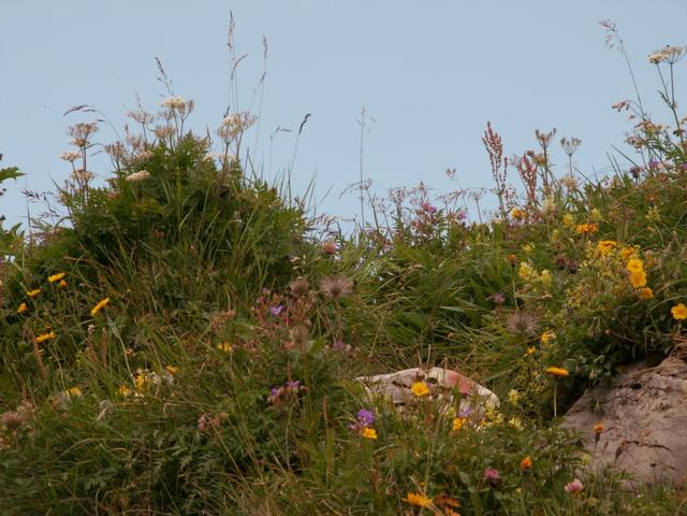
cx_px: 344
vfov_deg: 8.8
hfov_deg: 11.8
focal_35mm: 168
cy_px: 258
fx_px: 3334
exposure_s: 1/320
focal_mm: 27.43
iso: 50
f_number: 4
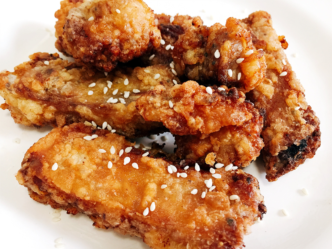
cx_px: 166
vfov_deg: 48.2
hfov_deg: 61.7
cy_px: 124
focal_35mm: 29
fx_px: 278
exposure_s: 1/33
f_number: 2.2
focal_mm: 4.15
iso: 160
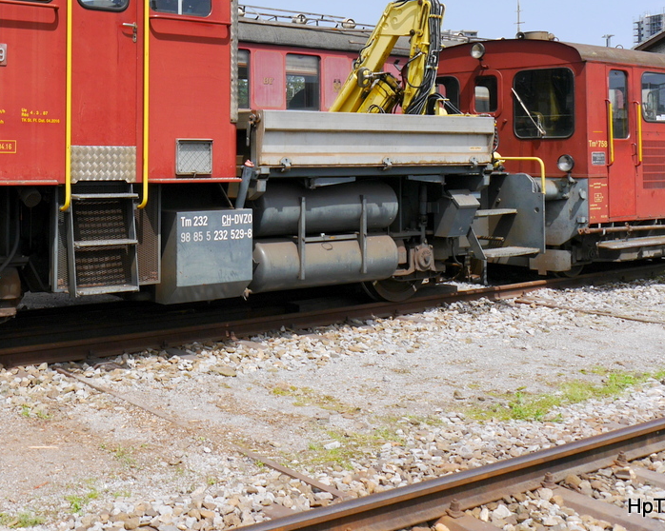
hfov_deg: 37.9
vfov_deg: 31.3
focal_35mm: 47
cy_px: 113
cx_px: 121
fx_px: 925
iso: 160
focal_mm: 14
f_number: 7.1
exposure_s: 1/400
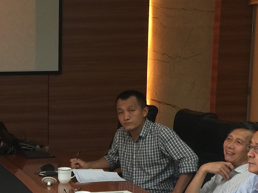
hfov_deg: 19.5
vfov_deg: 15.0
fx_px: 723
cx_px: -18
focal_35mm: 97
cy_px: 193
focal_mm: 4.15
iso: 40
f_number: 2.2
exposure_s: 1/17
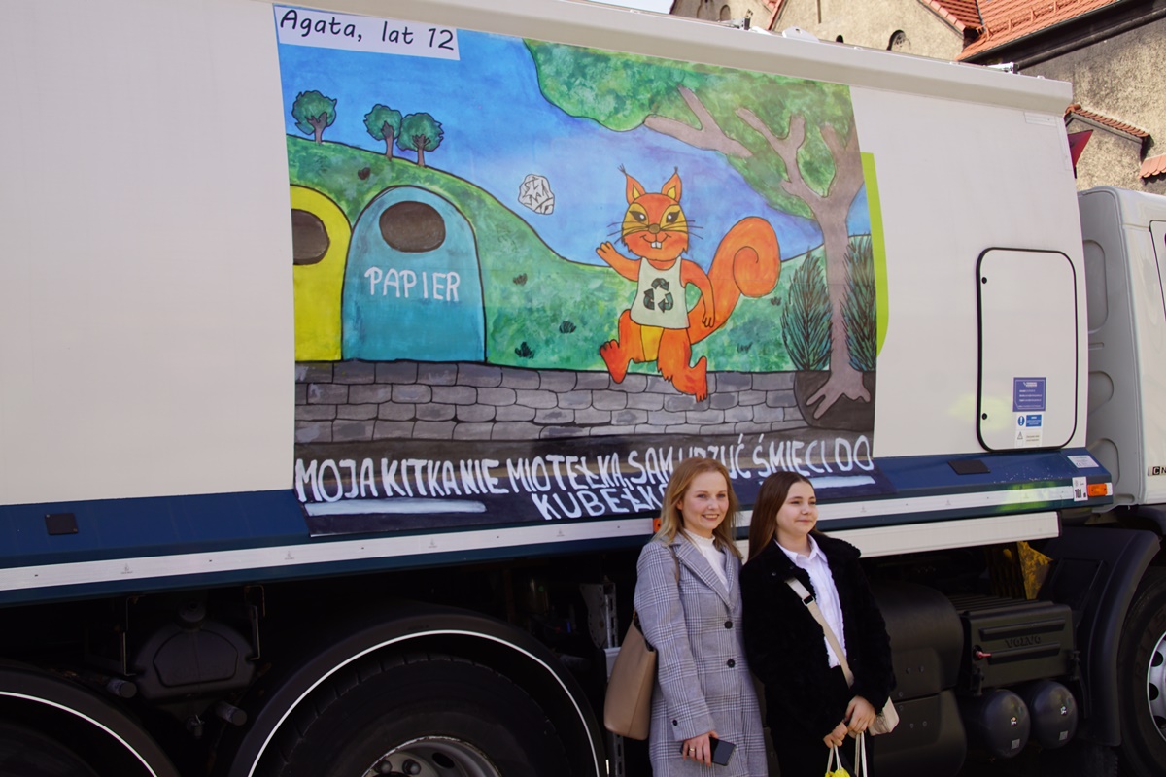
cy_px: 388
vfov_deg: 34.2
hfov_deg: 49.6
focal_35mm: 39
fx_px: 1263
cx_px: 583
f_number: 8
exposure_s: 1/125
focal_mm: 26
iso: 100
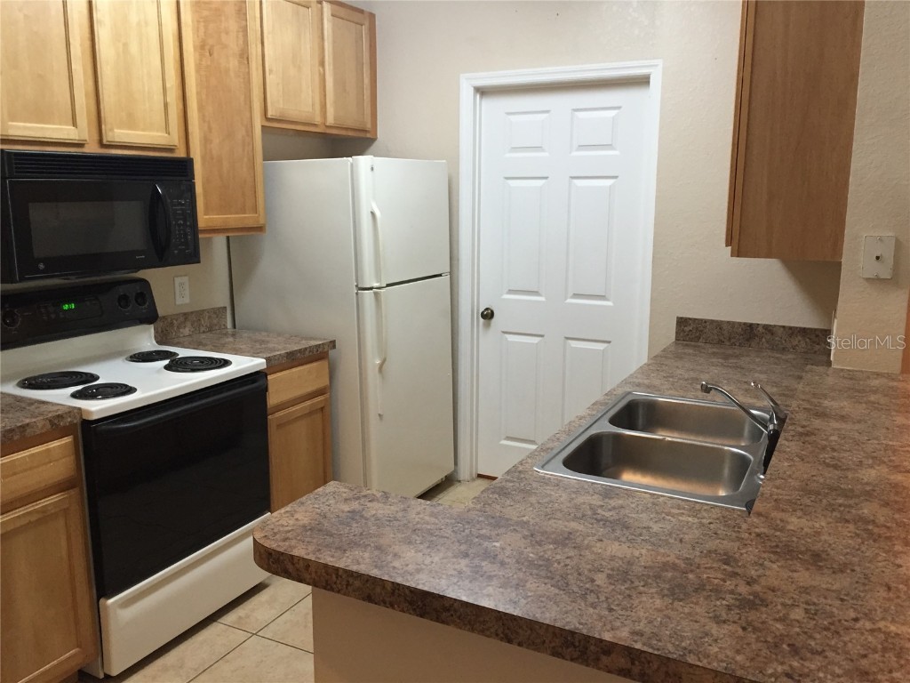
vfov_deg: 48.2
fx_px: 762
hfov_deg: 61.7
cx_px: 455
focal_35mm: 29
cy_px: 342
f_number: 2.2
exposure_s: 1/30
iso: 125
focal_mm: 4.15
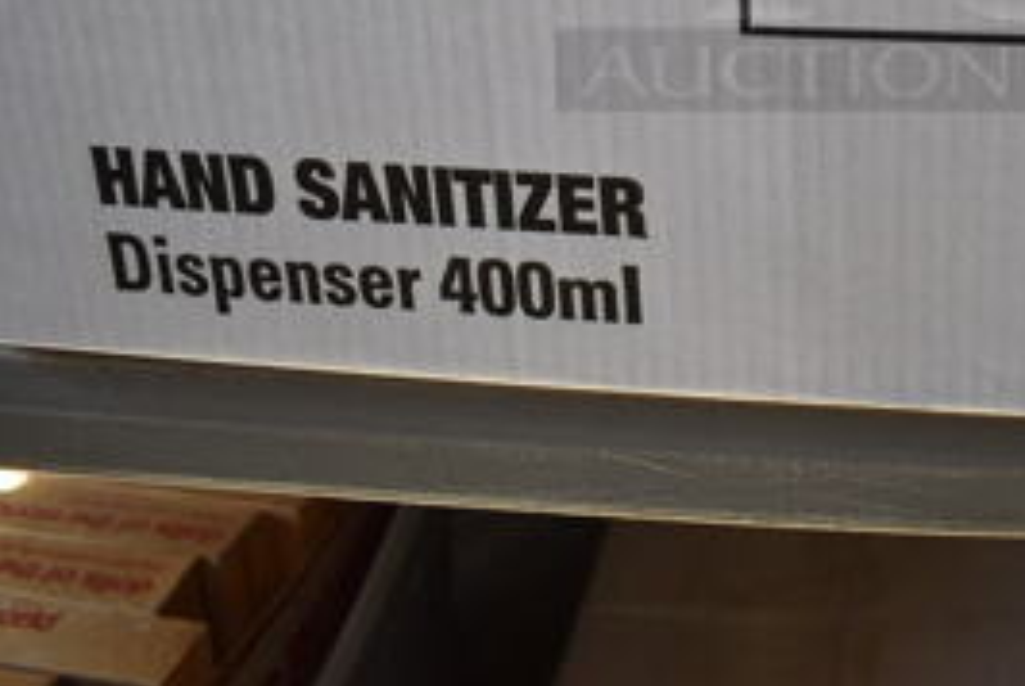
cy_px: -92
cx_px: 986
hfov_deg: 30.4
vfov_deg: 20.8
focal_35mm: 62
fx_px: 1767
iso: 640
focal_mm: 18
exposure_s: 1/250
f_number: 3.5
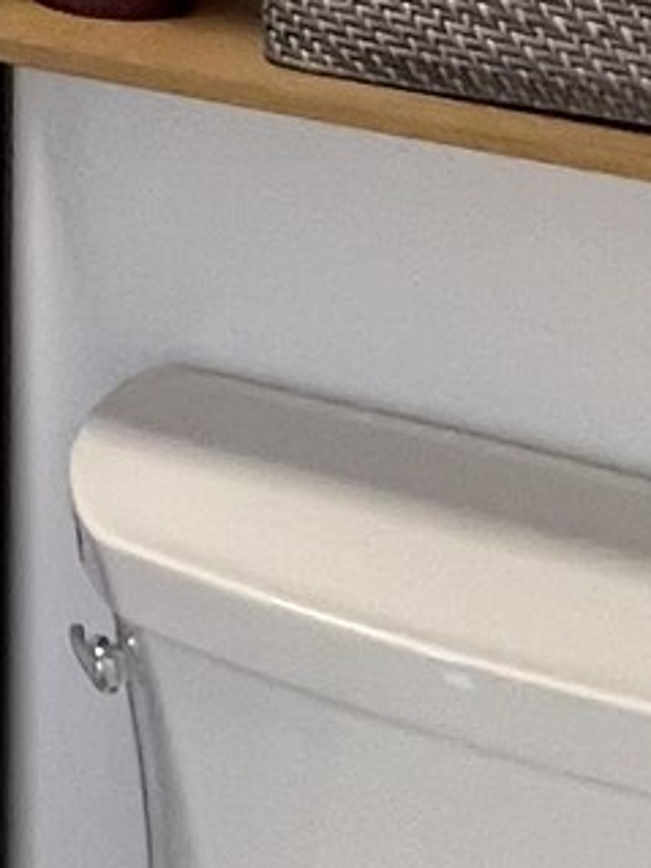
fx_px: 2359
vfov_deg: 18.4
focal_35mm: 94
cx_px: -885
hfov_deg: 12.5
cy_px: -452
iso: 200
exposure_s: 1/60
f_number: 1.8
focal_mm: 1.57
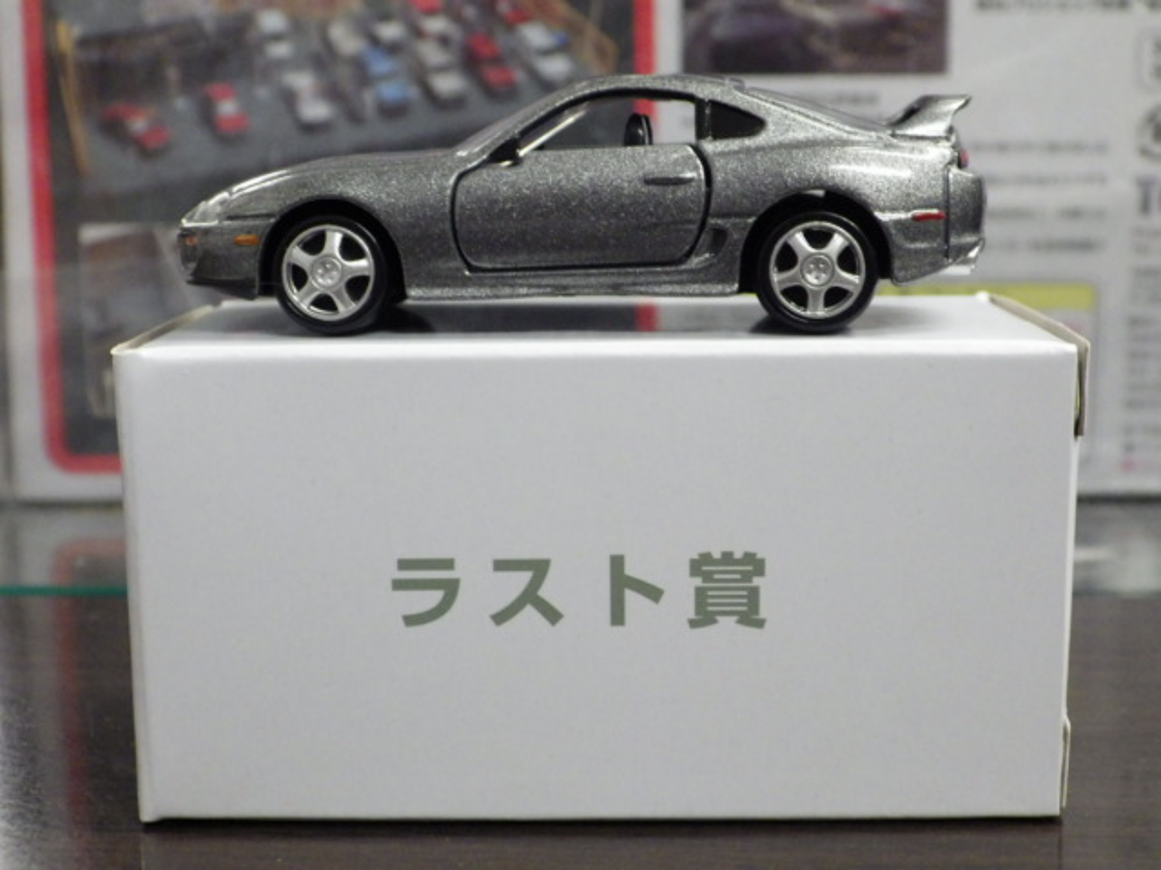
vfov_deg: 24.8
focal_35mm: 59
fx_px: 1979
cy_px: 435
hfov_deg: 32.7
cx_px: 580
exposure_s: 1/30
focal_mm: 10.7
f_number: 4
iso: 800
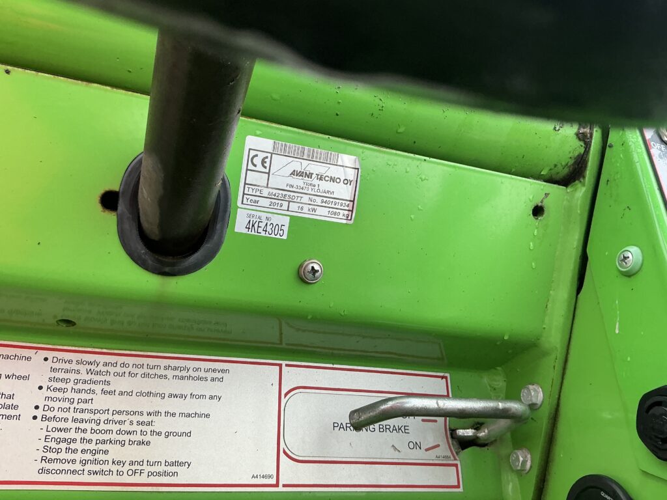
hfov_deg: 63.4
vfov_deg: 49.7
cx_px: 334
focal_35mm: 28
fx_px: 540
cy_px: 250
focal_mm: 3
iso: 64
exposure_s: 1/122
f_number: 1.8
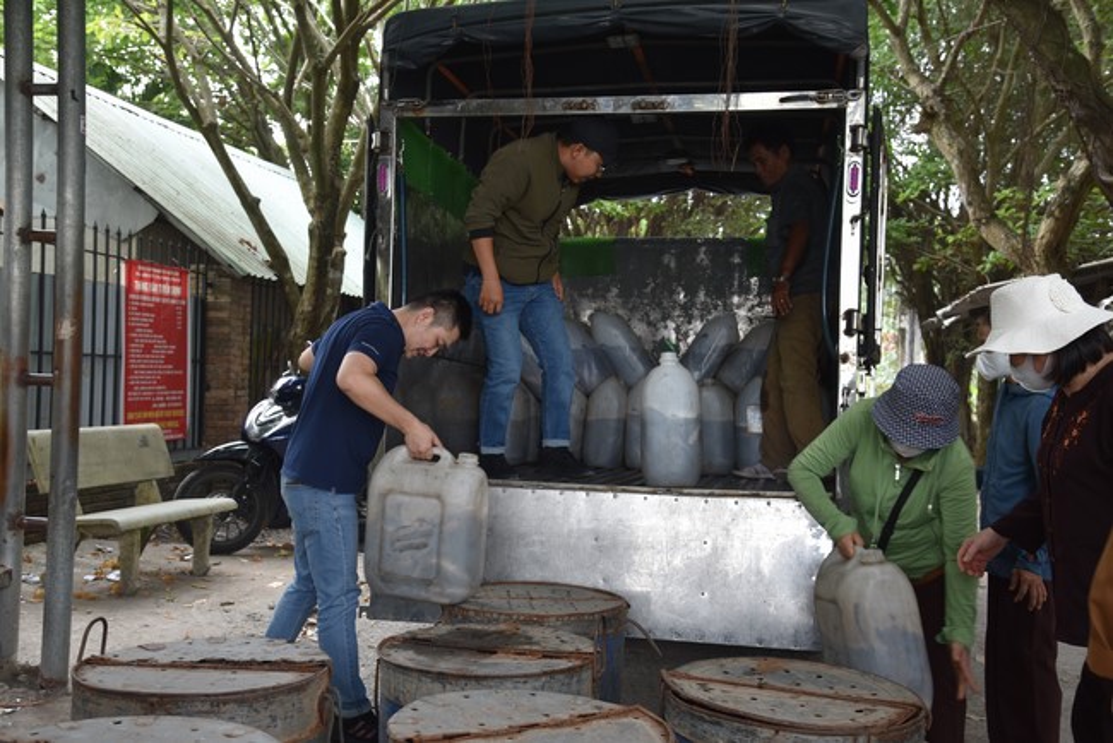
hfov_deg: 50.7
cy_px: 372
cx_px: 556
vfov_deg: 35.1
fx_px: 1175
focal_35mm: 38
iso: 400
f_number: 5.6
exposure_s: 1/125
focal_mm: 38
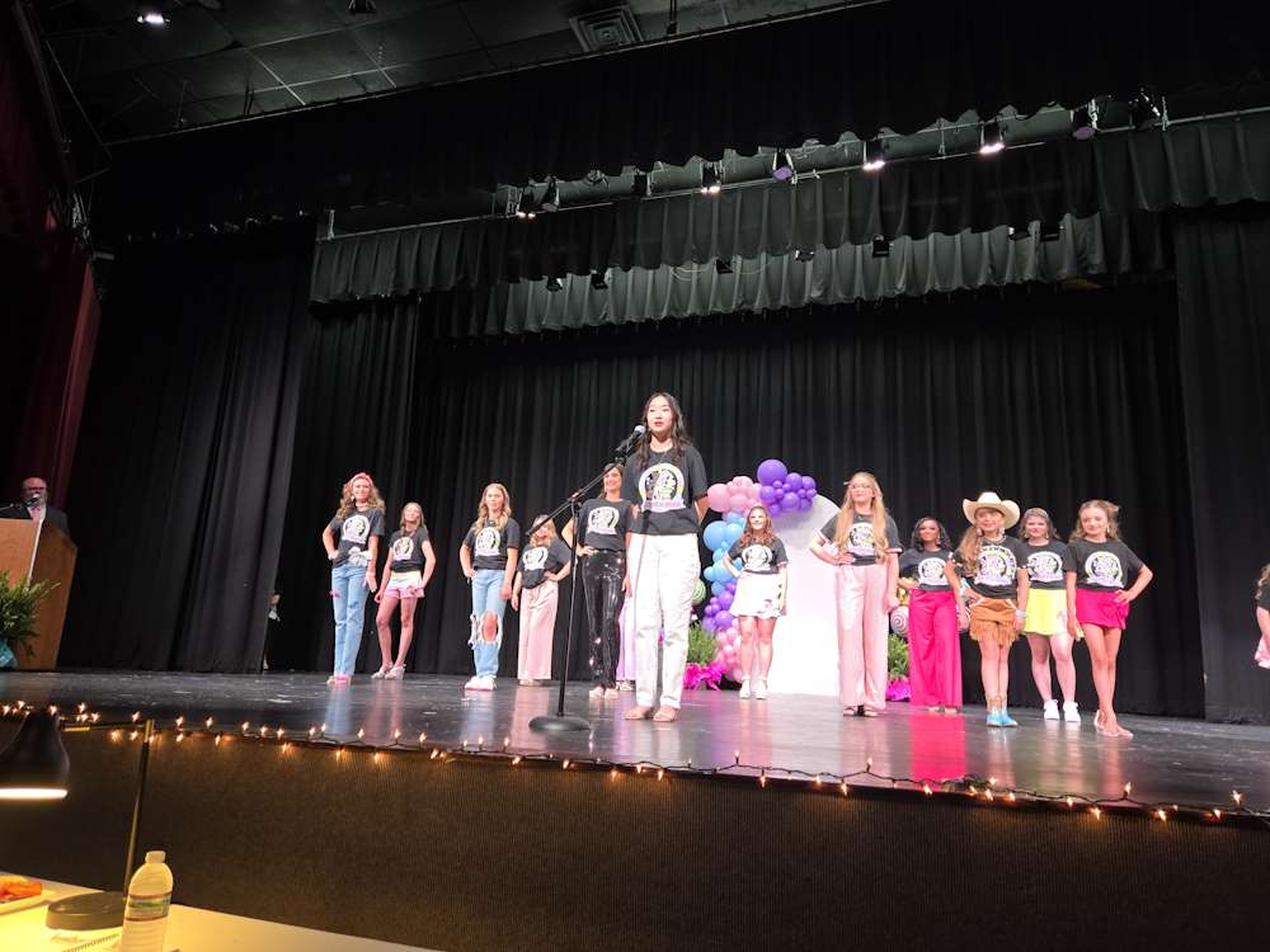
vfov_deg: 58.9
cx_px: 635
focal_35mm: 23
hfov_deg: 73.9
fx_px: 844
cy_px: 476
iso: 100
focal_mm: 5.4
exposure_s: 1/53
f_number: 1.8
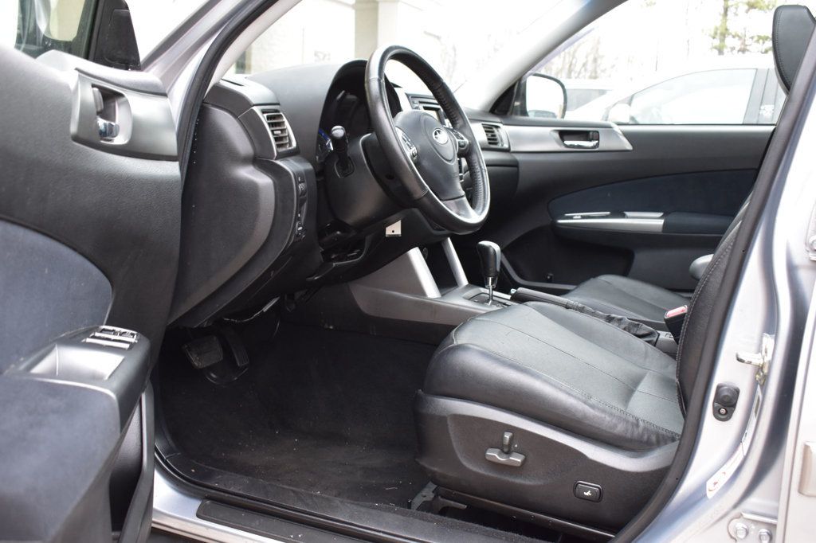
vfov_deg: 36.8
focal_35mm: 36
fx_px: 816
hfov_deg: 53.1
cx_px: 408
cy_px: 272
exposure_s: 1/15
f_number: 6.3
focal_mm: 24
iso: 900
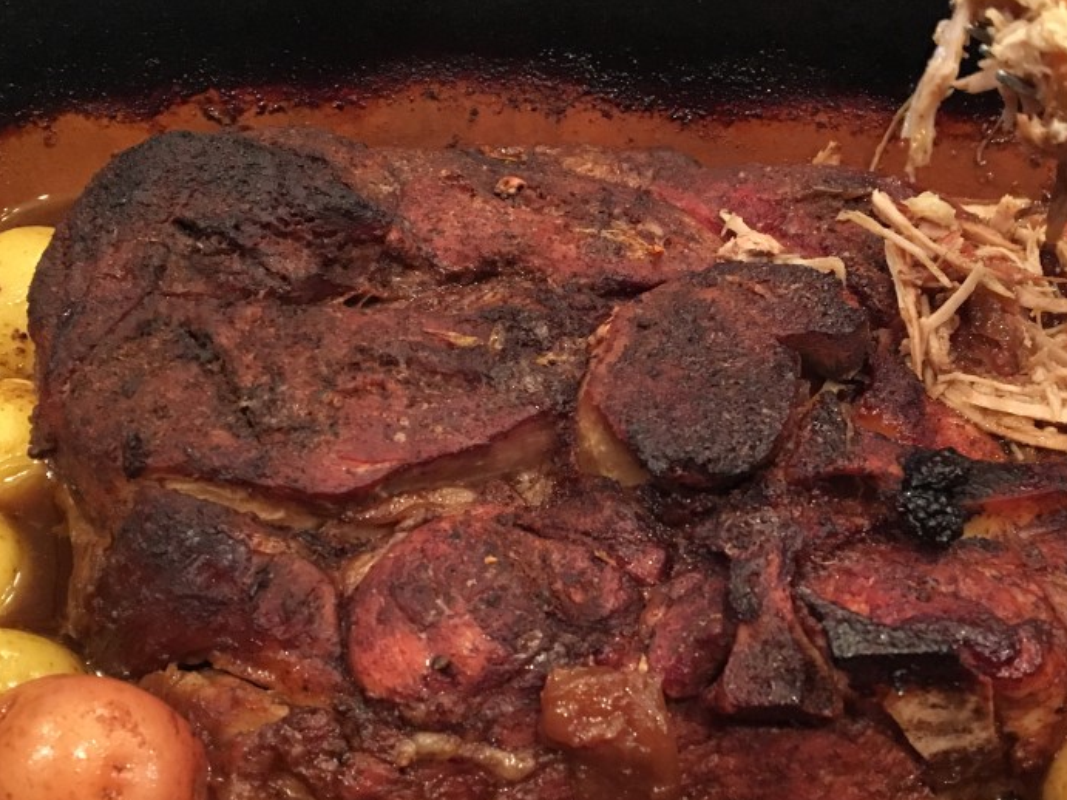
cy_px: 490
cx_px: 689
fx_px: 1325
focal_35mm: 43
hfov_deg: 43.4
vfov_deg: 33.5
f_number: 2.2
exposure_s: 1/15
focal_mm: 4.15
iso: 250
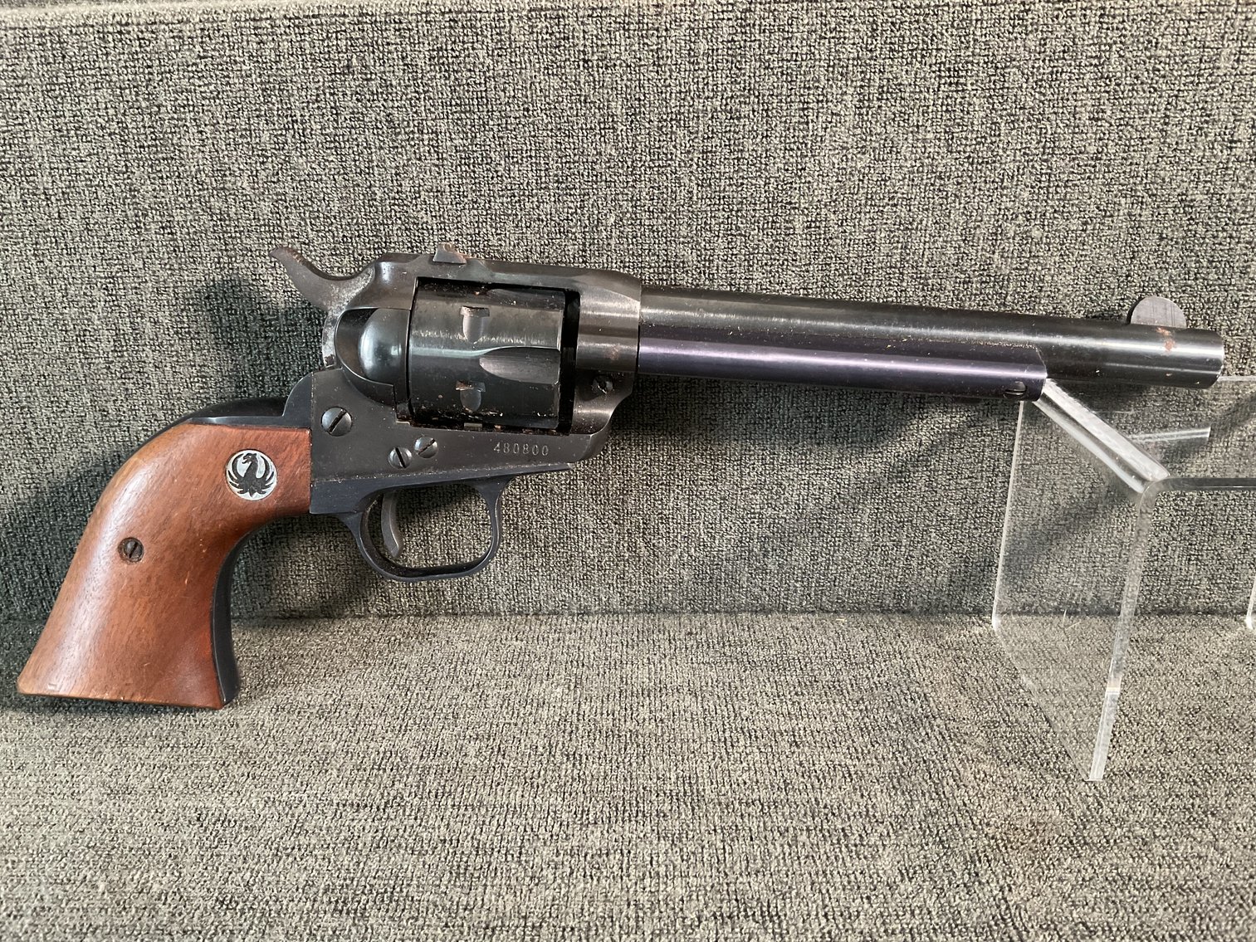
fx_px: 1052
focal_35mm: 29
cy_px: 471
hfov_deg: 61.7
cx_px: 628
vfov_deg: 48.2
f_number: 1.8
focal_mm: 3
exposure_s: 1/40
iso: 250
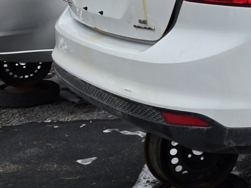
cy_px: 21
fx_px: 587
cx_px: 333
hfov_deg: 21.6
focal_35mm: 81
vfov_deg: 17.9
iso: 25
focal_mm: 5.4
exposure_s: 1/180
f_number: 1.8
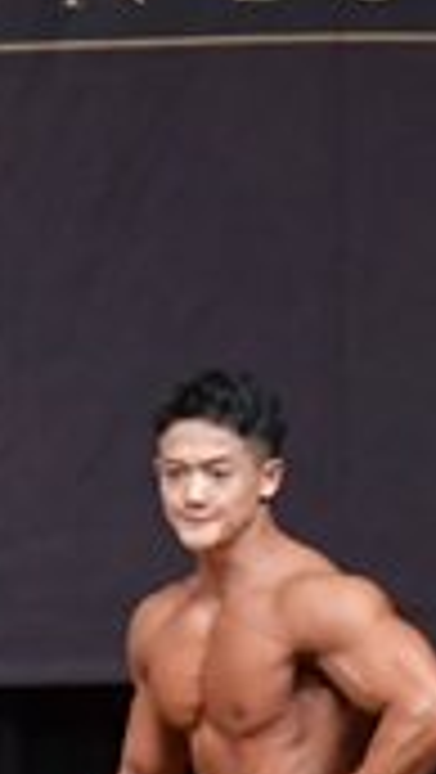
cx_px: -951
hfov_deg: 1.5
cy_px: 927
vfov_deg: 2.7
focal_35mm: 791
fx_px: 16225
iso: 5000
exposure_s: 1/400
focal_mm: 112
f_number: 5.6
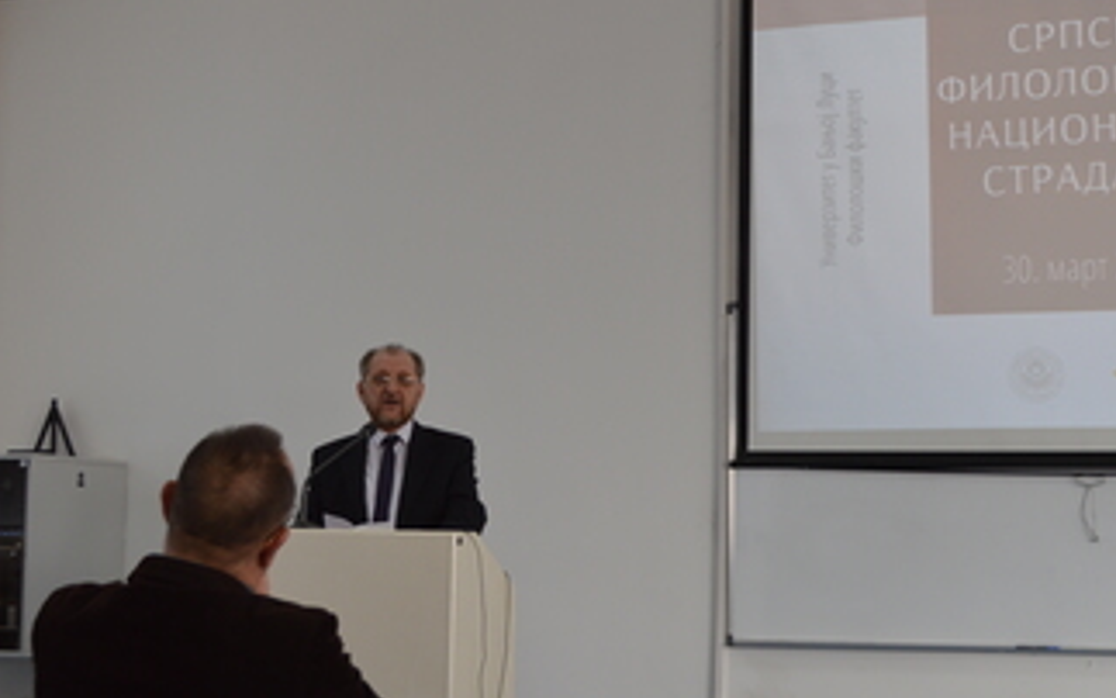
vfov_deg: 22.0
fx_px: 1795
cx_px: 636
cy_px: 358
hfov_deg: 34.5
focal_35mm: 59
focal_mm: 32
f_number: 5
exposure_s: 1/100
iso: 400
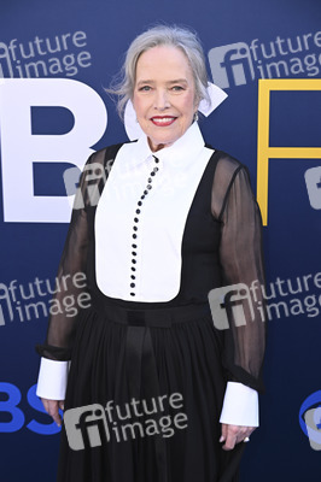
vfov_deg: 28.5
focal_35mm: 71
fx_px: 951
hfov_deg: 19.2
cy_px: 241
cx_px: 160
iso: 320
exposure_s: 1/200
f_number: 5.6
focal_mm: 71
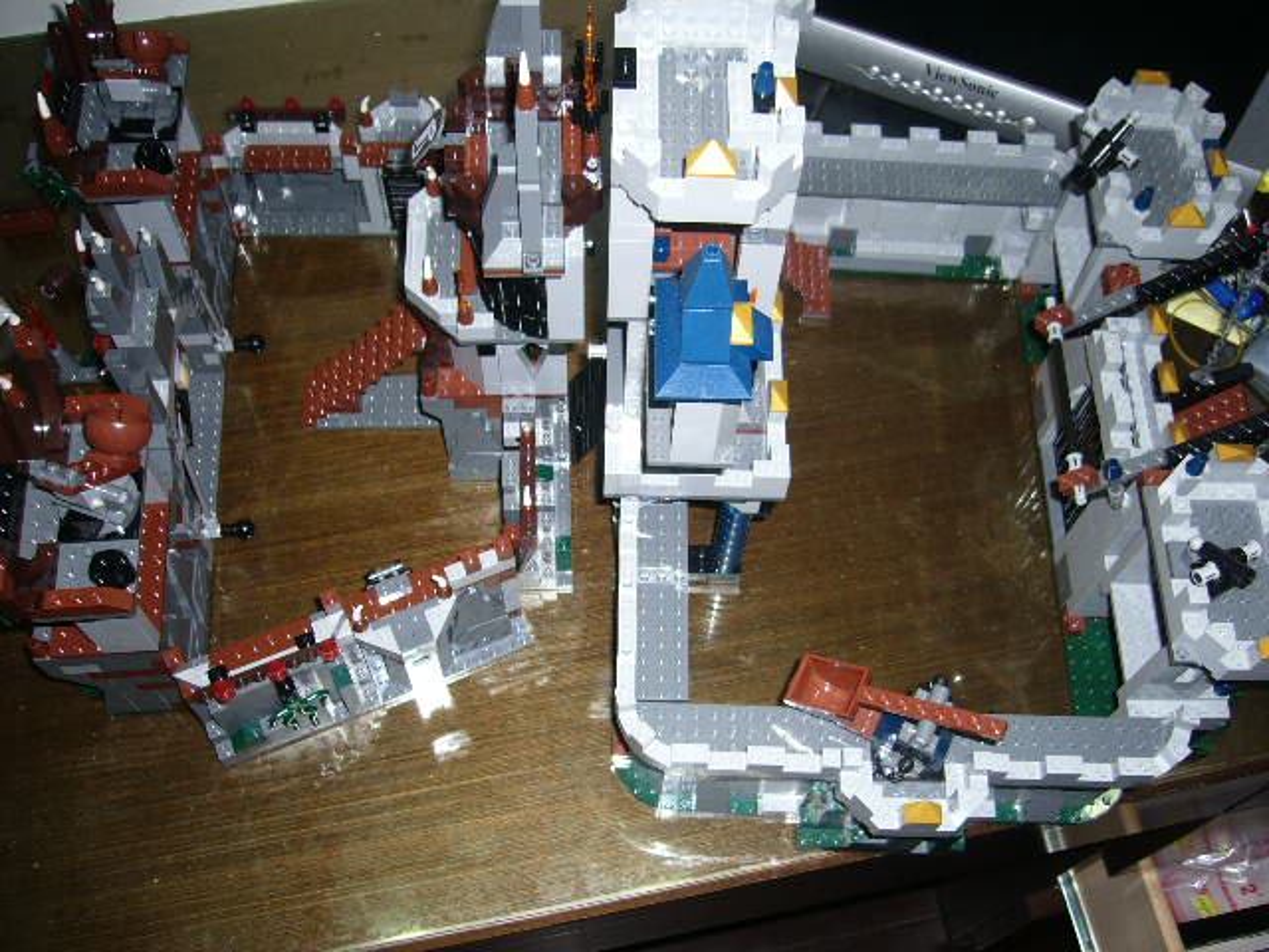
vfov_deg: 40.7
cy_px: 476
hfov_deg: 52.6
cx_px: 634
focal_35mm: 35
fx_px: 1283
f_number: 2.8
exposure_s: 1/60
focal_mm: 5.8
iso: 80
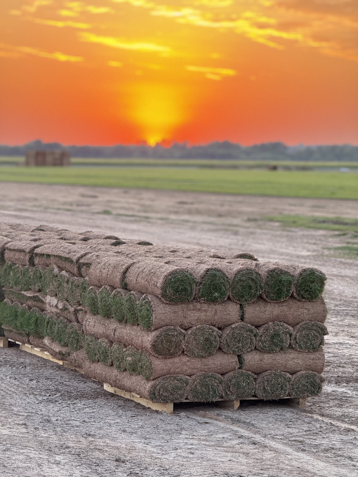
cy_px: 238
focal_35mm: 120
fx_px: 1655
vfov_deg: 16.4
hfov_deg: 12.3
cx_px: 179
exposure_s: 1/99
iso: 400
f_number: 2.8
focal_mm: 15.66
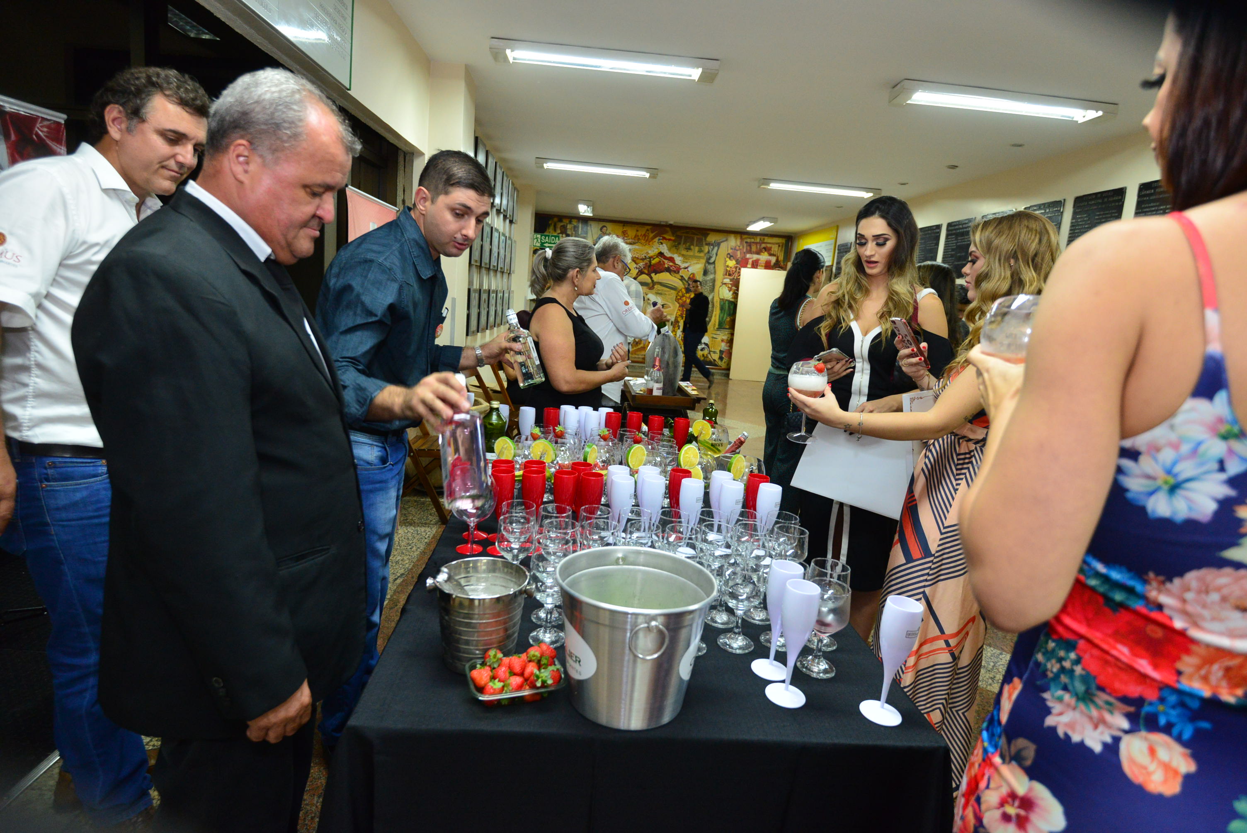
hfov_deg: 84.0
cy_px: 416
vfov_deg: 62.0
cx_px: 624
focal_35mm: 20
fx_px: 693
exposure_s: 1/125
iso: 2500
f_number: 4
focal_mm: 20
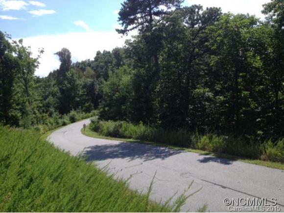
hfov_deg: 52.6
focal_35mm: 35
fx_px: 287
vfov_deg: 40.8
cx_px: 142
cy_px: 106
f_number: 2.4
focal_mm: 4.28
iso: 50
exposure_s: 1/1416
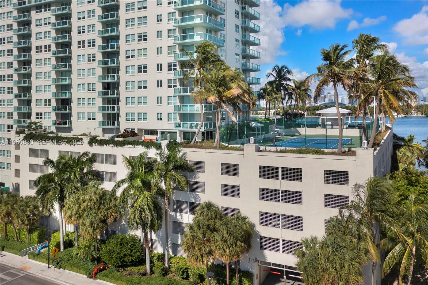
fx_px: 333
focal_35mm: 28
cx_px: 214
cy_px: 142
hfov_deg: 65.5
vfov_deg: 46.4
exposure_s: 1/400
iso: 100
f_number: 2.8
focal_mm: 10.26
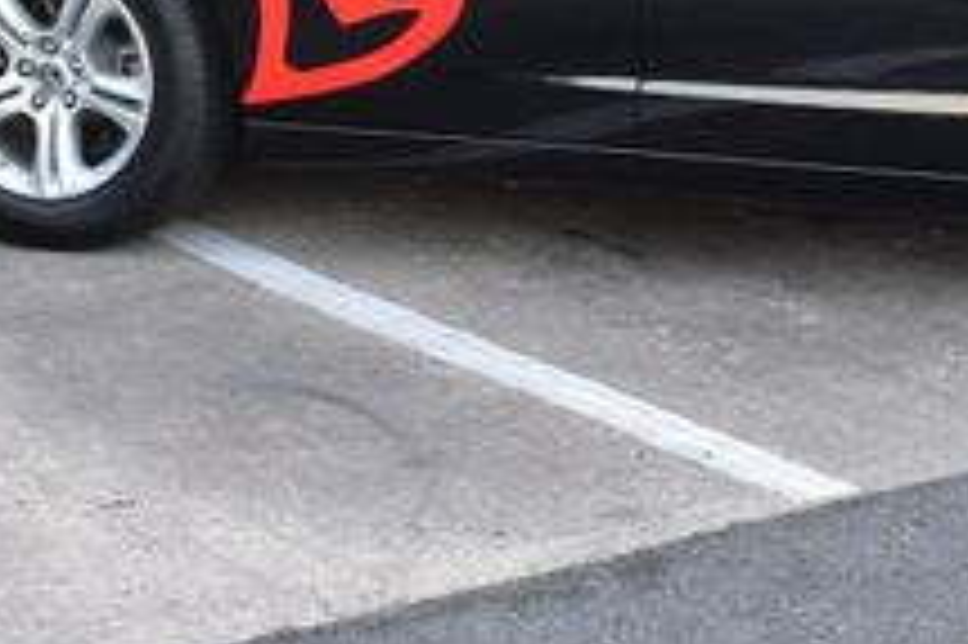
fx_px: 3358
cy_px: 77
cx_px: 806
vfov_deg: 10.9
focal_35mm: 125
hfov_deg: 16.3
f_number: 7.1
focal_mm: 28
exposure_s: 1/30
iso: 400
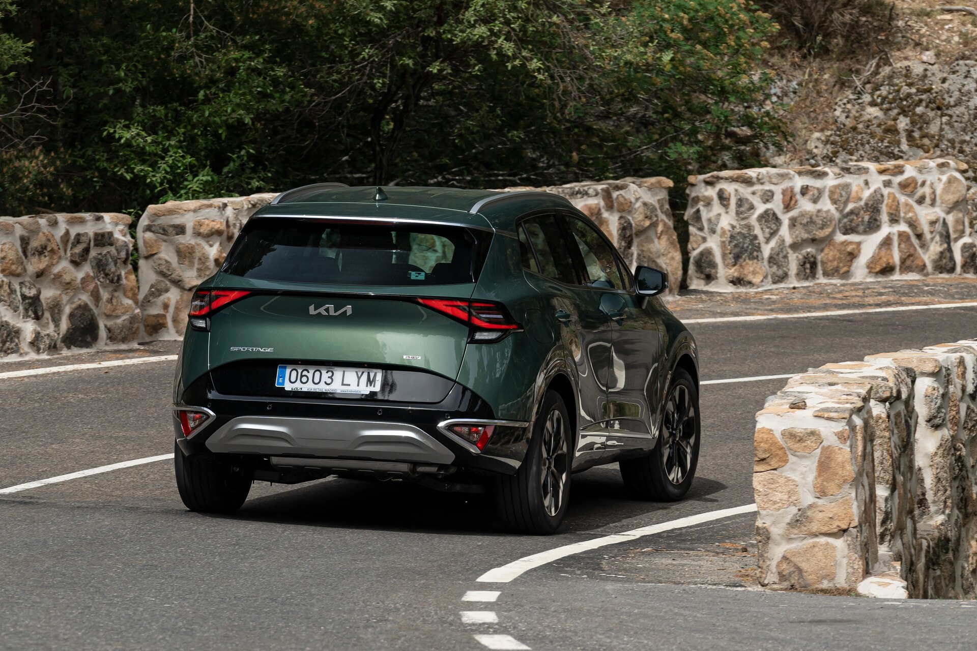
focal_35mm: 200
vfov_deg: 6.9
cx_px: 488
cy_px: 326
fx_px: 5427
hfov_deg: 10.3
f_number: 6.3
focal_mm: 200
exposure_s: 1/400
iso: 250
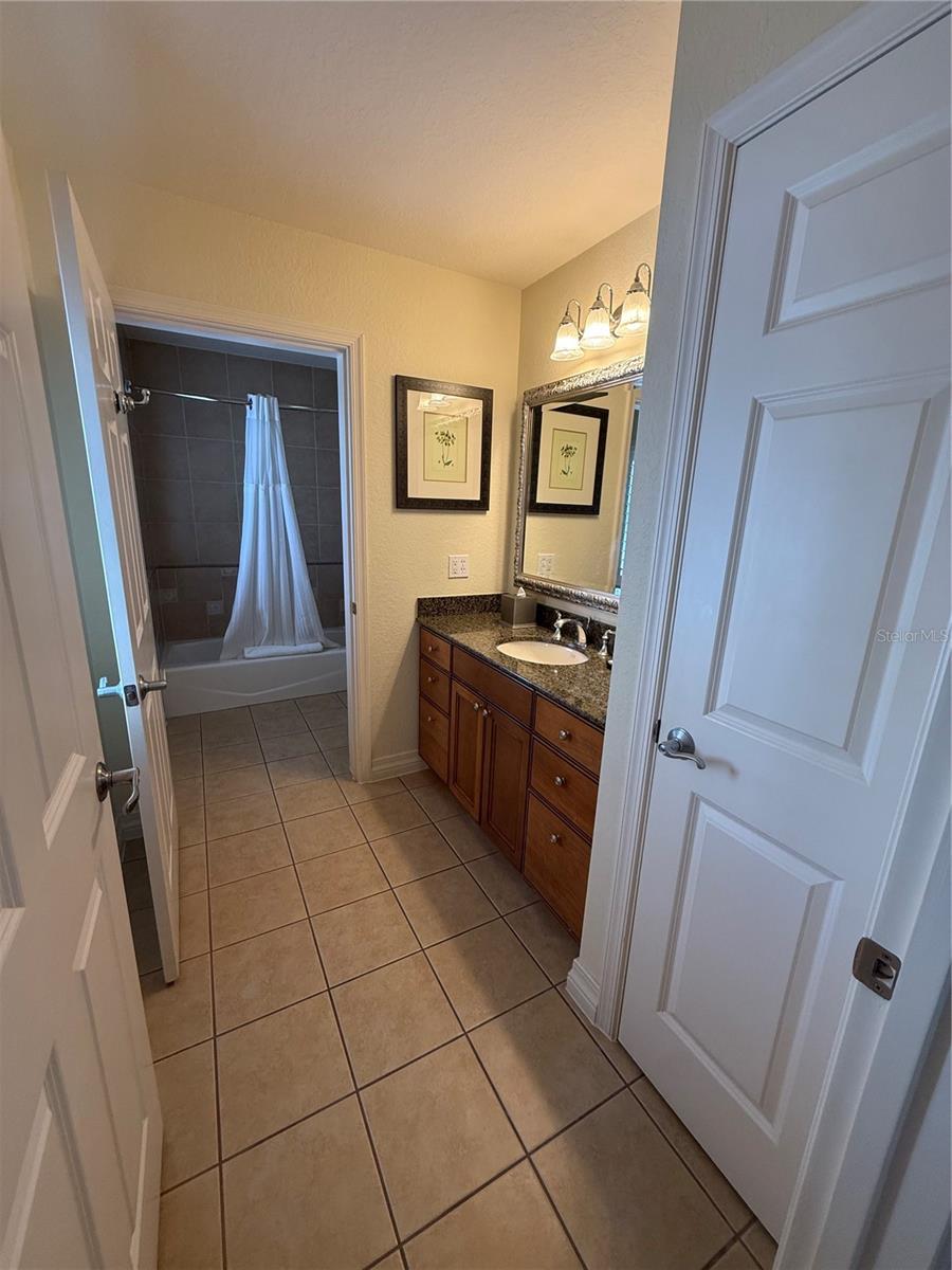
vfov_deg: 102.1
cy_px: 635
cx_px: 476
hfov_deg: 85.7
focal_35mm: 14
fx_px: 513
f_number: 2.2
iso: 250
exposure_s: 1/120
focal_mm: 2.22
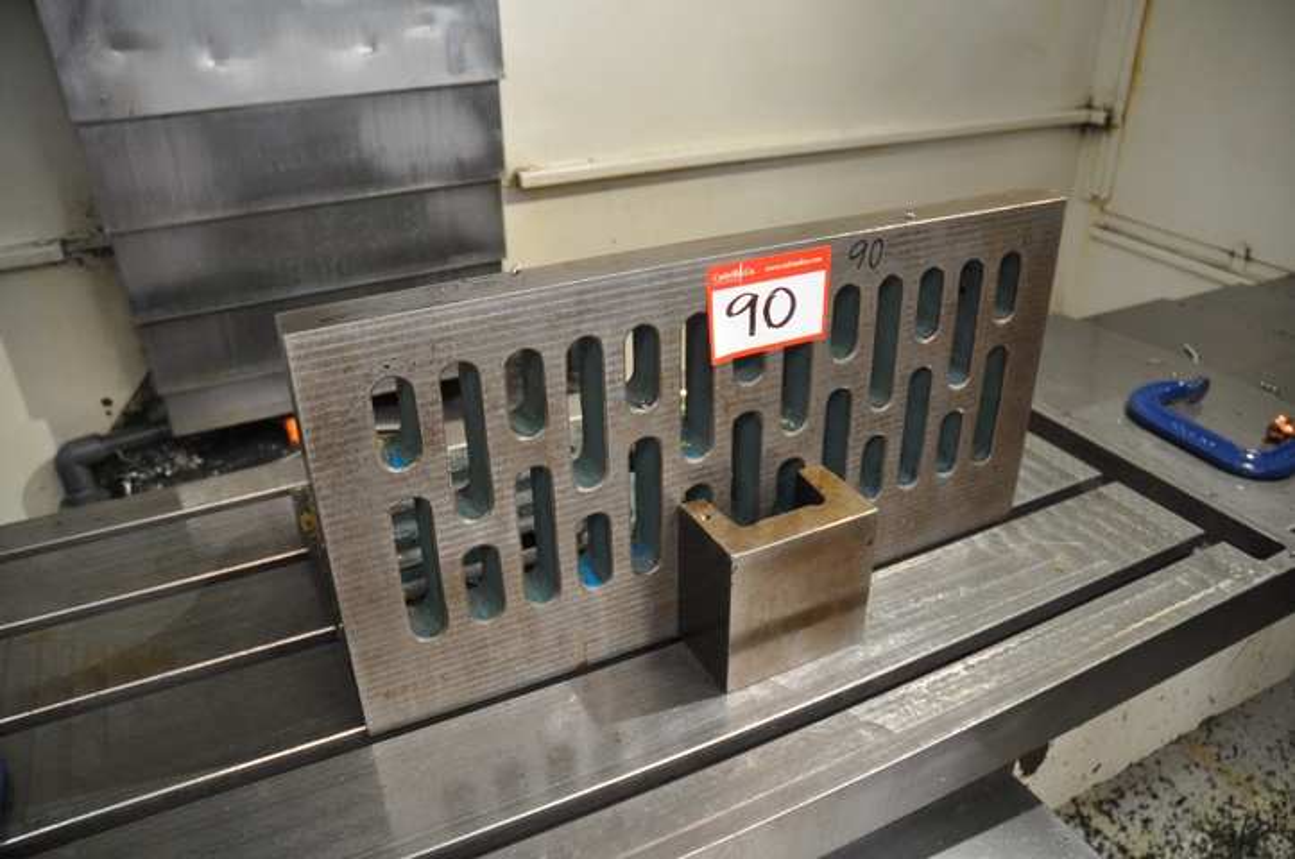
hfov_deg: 67.5
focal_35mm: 27
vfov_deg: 47.8
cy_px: 430
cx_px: 648
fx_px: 970
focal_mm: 18
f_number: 4
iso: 800
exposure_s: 1/60
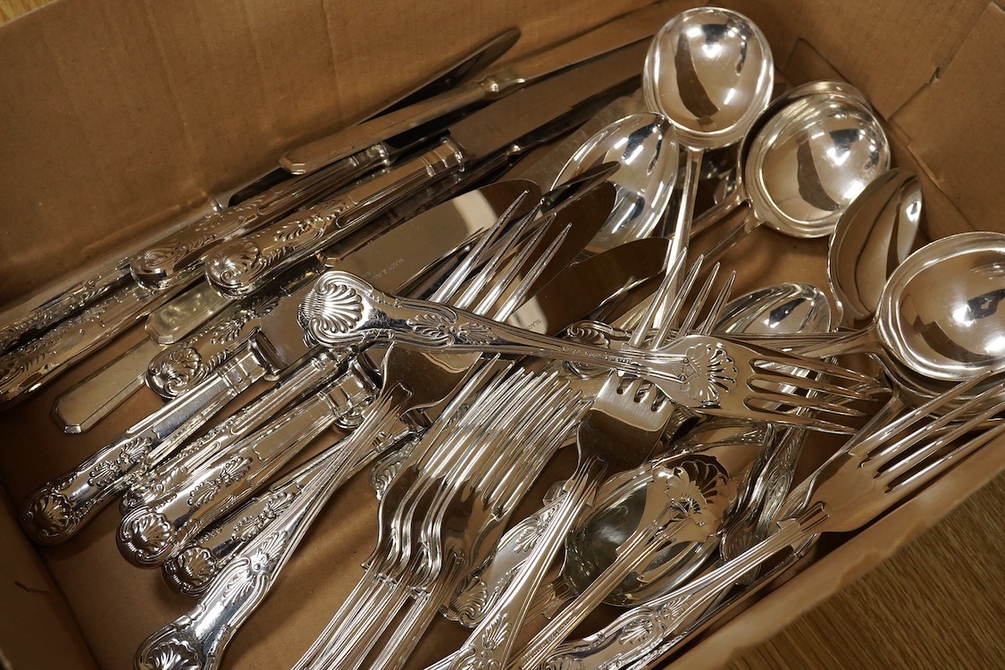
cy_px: 335
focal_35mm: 45
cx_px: 502
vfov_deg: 29.9
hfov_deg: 43.6
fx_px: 1256
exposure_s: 1/160
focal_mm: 30
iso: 2500
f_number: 10
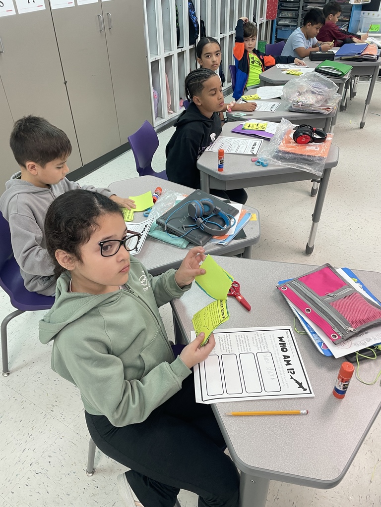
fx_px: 382
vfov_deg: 67.3
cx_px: 190
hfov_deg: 53.1
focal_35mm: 26
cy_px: 254
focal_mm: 4.2
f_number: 1.6
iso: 100
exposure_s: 1/60
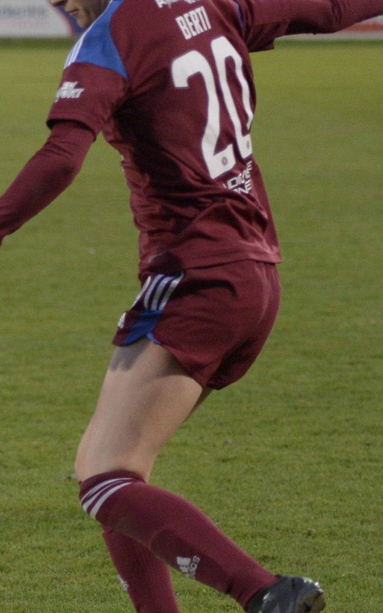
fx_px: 4376
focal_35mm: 262
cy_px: 379
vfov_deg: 8.0
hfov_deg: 5.0
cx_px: -140
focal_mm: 105
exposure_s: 1/640
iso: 4500
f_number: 4
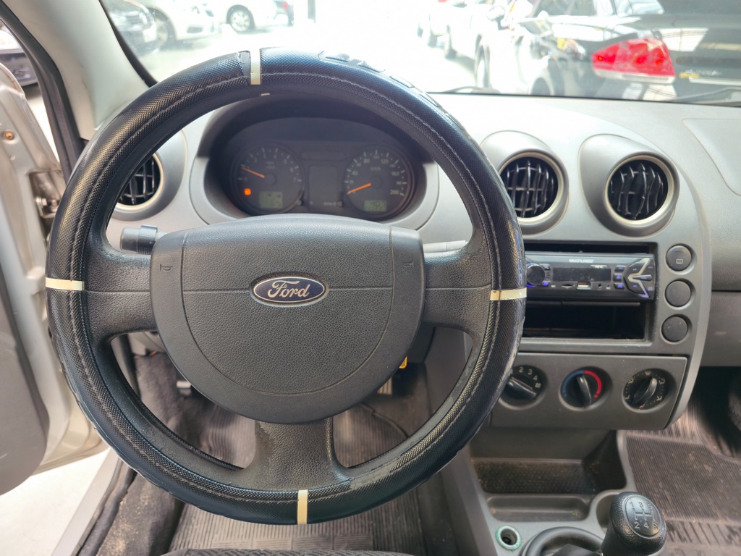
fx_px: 492
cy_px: 278
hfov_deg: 73.9
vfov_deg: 58.9
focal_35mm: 23
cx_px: 370
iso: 64
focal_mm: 6.3
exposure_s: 1/60
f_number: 1.7
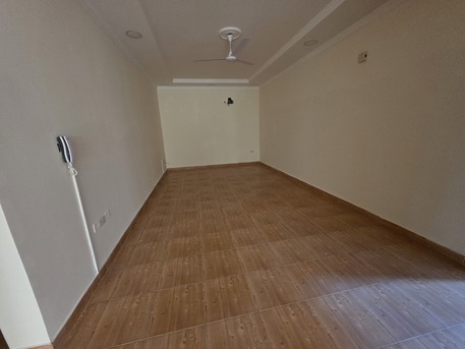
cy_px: 174
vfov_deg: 89.9
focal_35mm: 13
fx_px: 175
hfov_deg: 106.2
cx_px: 232
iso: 1000
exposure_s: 1/50
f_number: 1.9
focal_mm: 2.2
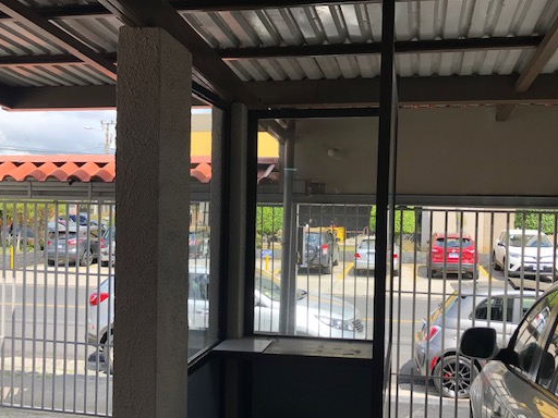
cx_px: 292
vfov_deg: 40.7
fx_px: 564
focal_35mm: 35
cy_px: 226
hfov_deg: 52.6
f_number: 1.8
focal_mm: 3.99
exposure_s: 1/466
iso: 20
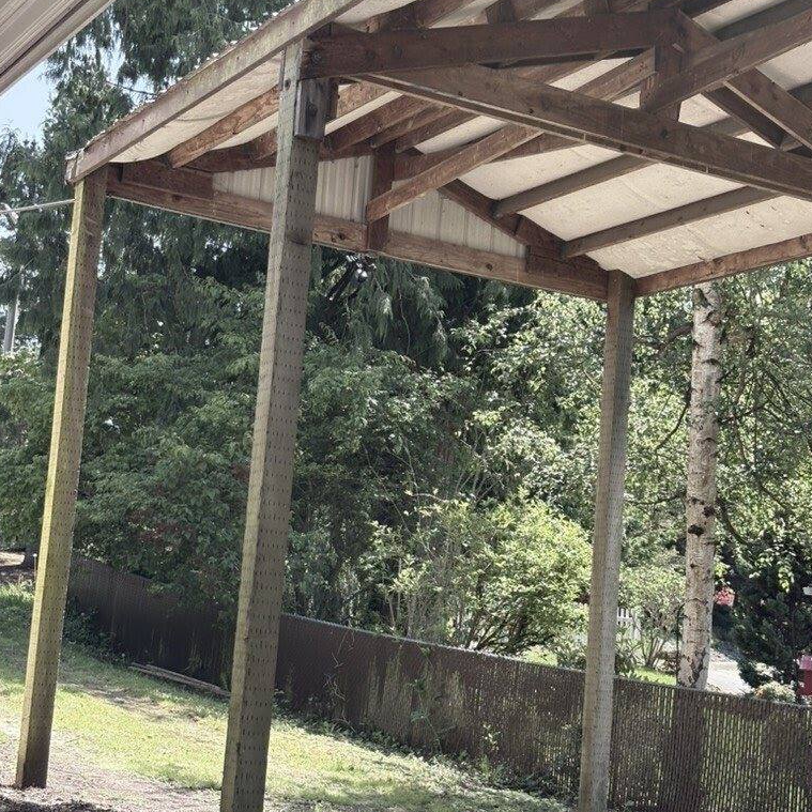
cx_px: 408
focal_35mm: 62
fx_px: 1645
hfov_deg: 27.7
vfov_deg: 27.7
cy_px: 469
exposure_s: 1/596
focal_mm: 5.96
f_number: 1.6
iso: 50
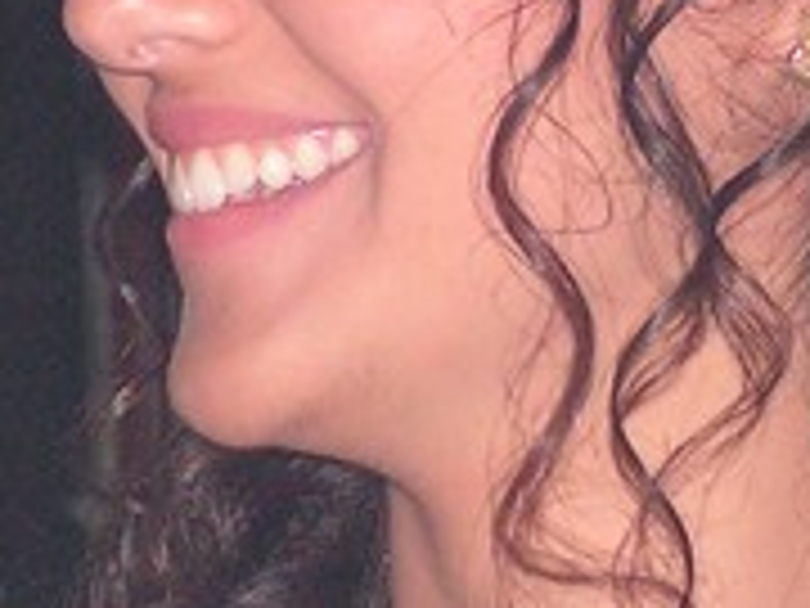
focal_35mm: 577
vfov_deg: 2.6
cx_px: 684
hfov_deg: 3.4
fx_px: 13502
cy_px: 567
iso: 200
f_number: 3.4
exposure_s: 1/125
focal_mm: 21.8
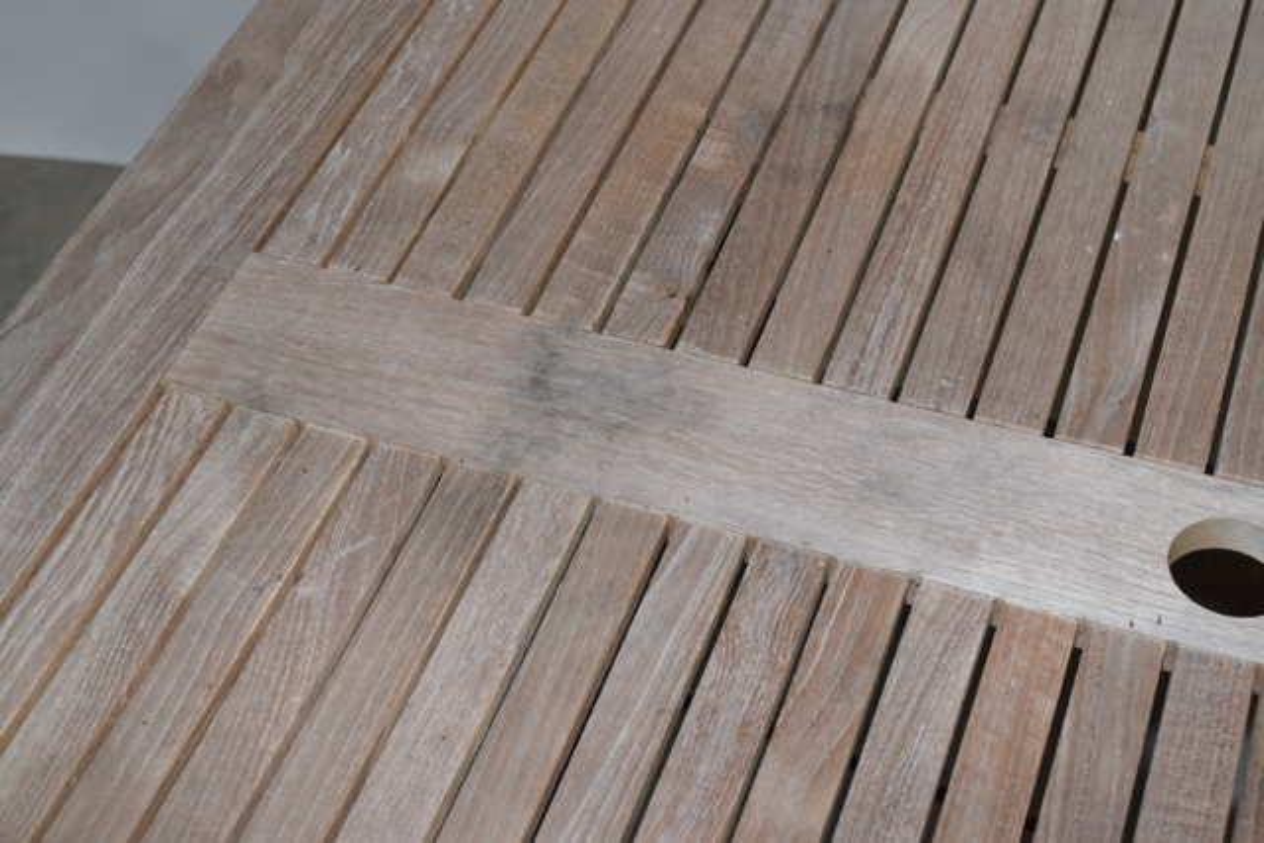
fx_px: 2002
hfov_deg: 35.0
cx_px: 632
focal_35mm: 57
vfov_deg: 23.8
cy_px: 422
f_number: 6.3
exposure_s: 1/125
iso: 800
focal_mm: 38
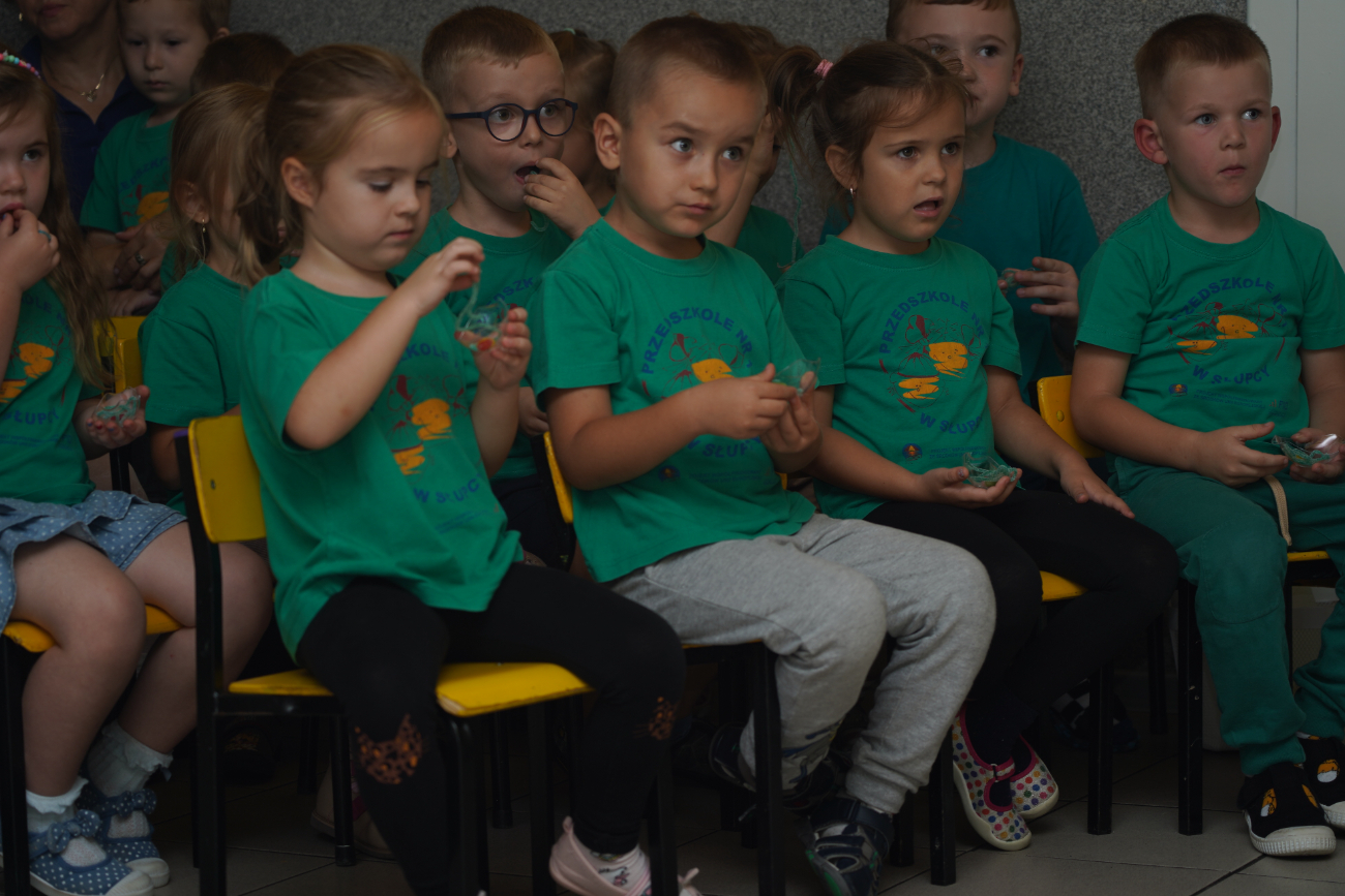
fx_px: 3923
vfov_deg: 13.0
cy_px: 448
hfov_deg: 19.5
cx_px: 672
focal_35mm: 105
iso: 100
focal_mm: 105
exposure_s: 1/100
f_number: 4
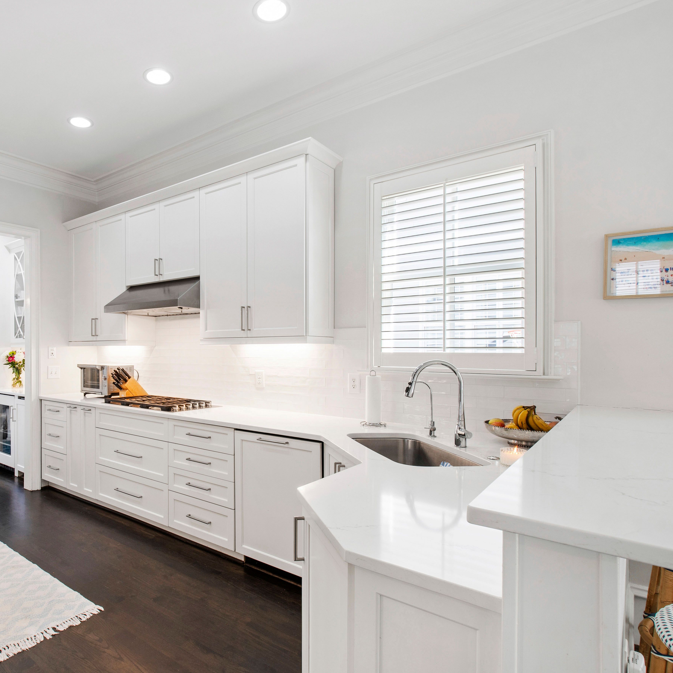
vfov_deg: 74.8
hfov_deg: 72.5
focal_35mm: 20
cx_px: 223
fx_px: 440
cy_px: 345
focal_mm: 10
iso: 100
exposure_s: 1/6
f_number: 8
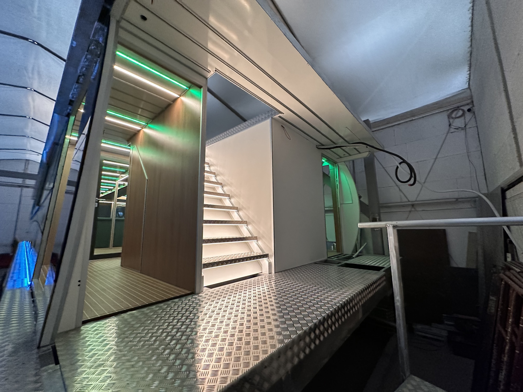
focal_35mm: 14
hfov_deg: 102.1
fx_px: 212
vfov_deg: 85.7
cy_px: 196
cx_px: 262
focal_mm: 2.22
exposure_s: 1/99
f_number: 2.2
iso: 320
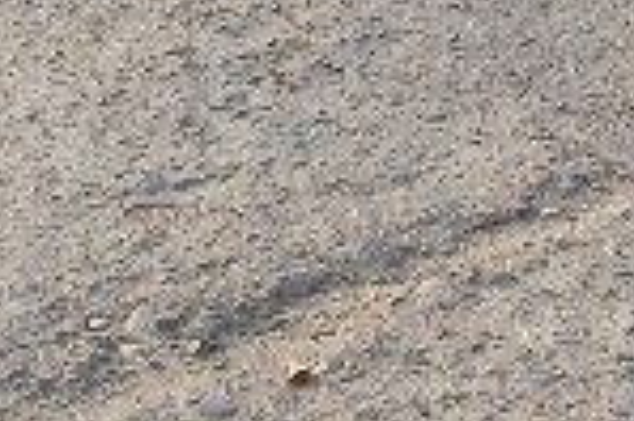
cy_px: -906
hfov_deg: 10.0
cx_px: 723
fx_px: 3571
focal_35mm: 203
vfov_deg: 6.2
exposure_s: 1/347
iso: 32
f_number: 2.2
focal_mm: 4.15
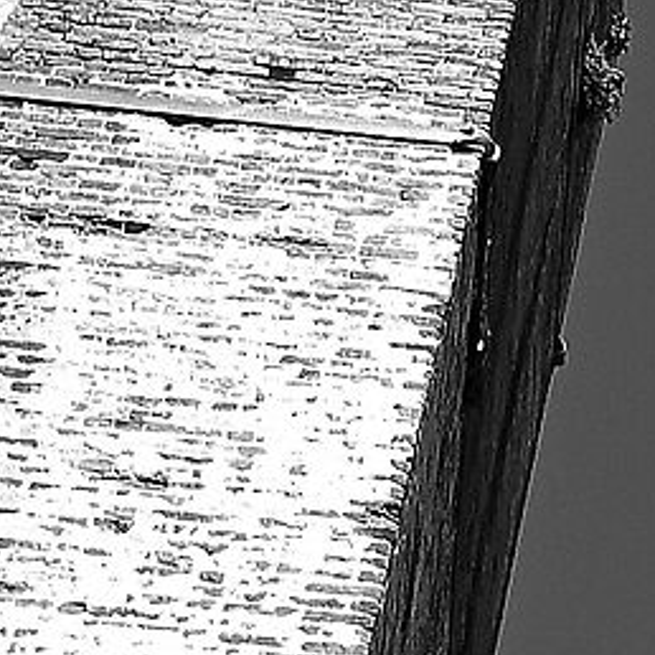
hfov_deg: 5.6
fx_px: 6101
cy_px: 513
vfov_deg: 6.1
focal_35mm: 285
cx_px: 2313
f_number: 4
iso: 100
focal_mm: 24
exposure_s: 1/1250
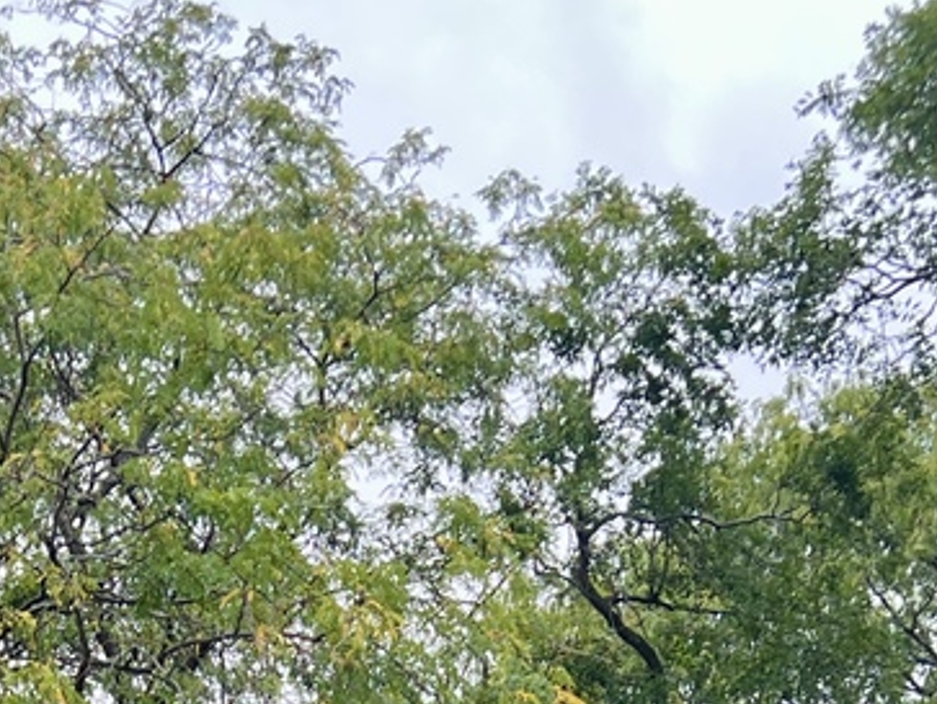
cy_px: 1307
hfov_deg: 18.9
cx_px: 237
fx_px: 2791
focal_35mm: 103
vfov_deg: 12.9
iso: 50
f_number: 1.5
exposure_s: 1/121
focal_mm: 5.7
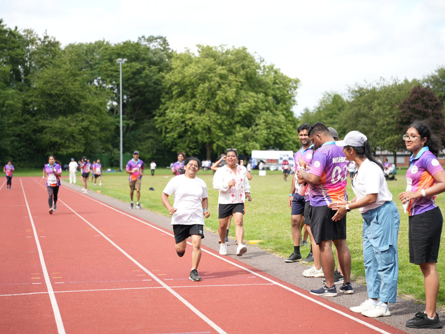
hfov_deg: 25.7
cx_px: 212
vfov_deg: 19.4
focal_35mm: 76
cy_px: 167
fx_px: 977
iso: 250
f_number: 2.8
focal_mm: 70
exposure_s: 1/1250
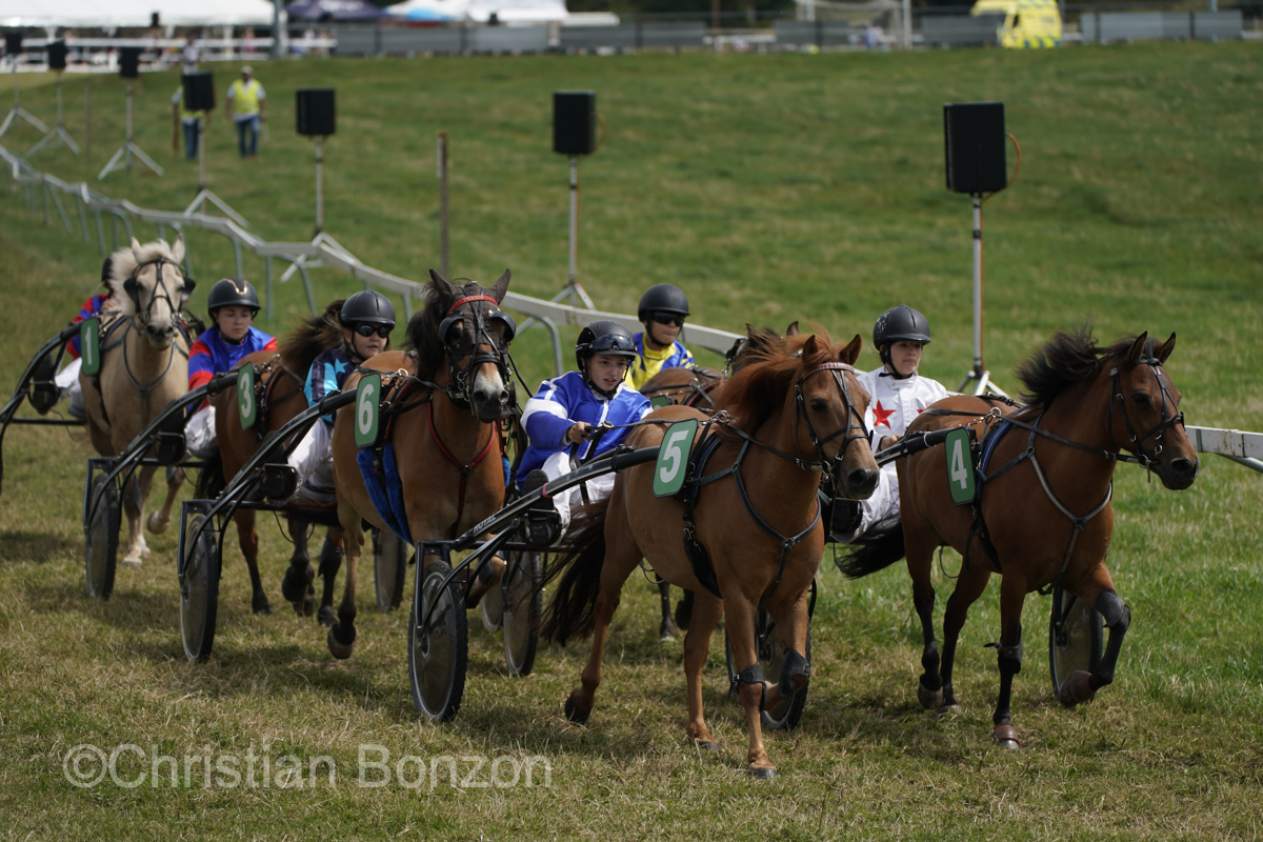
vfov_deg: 6.9
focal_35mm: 200
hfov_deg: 10.3
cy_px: 421
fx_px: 7016
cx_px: 632
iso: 200
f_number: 5.6
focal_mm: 200
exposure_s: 1/1600
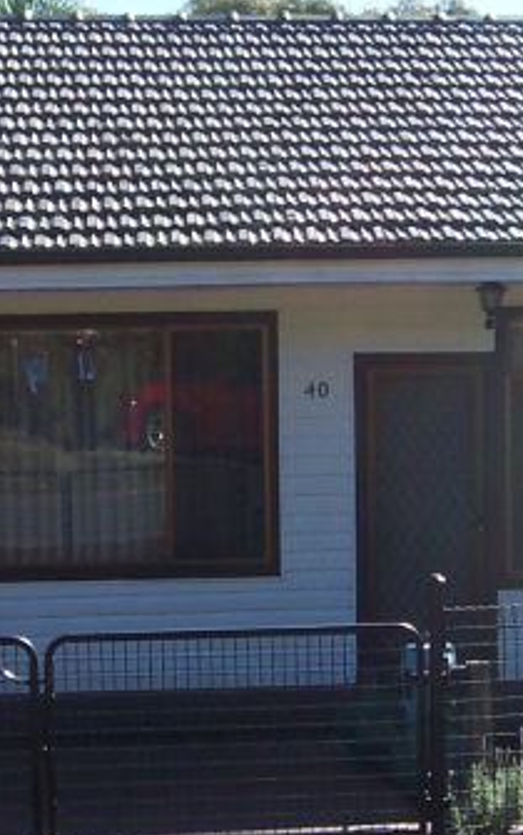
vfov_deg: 22.8
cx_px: 257
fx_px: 2071
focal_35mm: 91
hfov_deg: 14.4
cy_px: 401
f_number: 4
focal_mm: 5.6
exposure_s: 1/500
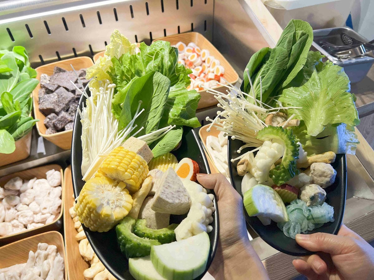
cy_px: 140
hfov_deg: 67.3
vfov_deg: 53.1
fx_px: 281
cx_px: 187
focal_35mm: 26
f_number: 1.5
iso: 125
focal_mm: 5.7
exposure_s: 1/120
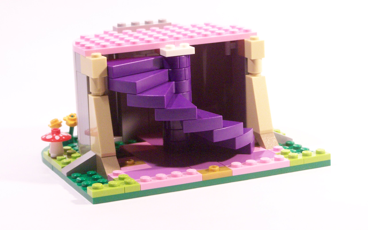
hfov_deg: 18.6
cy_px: 92
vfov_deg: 11.7
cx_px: 185
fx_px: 1123
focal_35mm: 112
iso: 400
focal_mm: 17.5
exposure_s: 1/30
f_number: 3.6
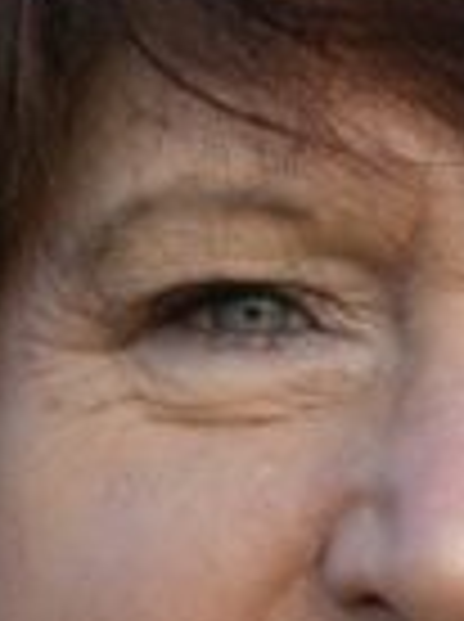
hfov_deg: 2.4
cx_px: 439
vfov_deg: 3.3
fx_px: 10882
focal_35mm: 607
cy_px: 580
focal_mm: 85
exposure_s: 1/250
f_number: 4.5
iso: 100
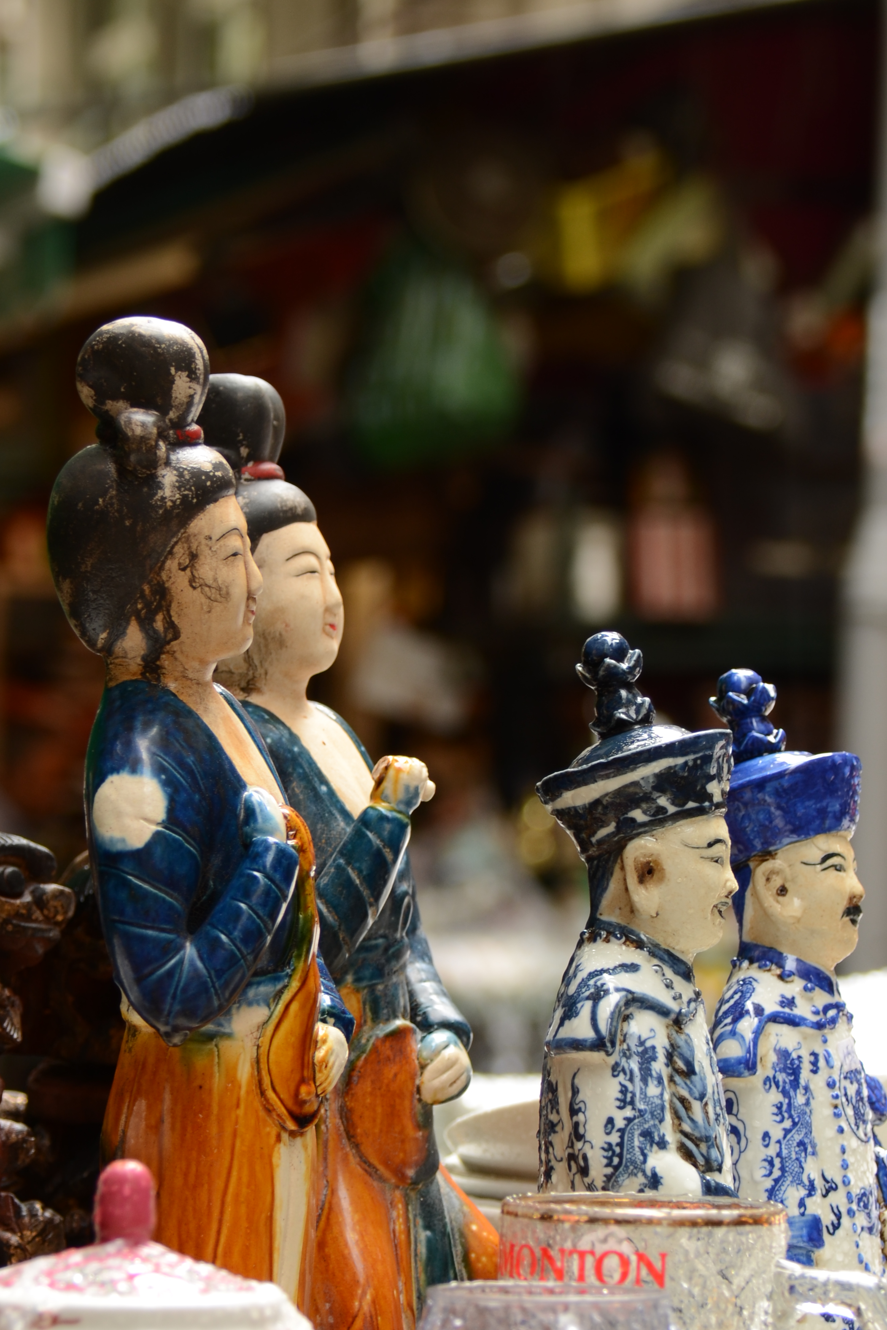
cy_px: 829
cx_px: 397
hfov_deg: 8.6
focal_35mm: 159
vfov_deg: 12.9
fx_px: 5877
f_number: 5.6
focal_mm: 68
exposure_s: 1/30
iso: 125
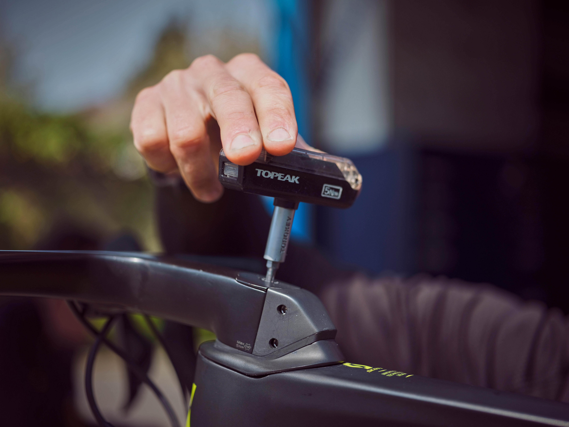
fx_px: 822
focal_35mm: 50
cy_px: 214
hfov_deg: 38.2
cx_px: 284
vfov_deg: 29.1
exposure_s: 1/1000
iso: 100
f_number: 2.8
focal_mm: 63
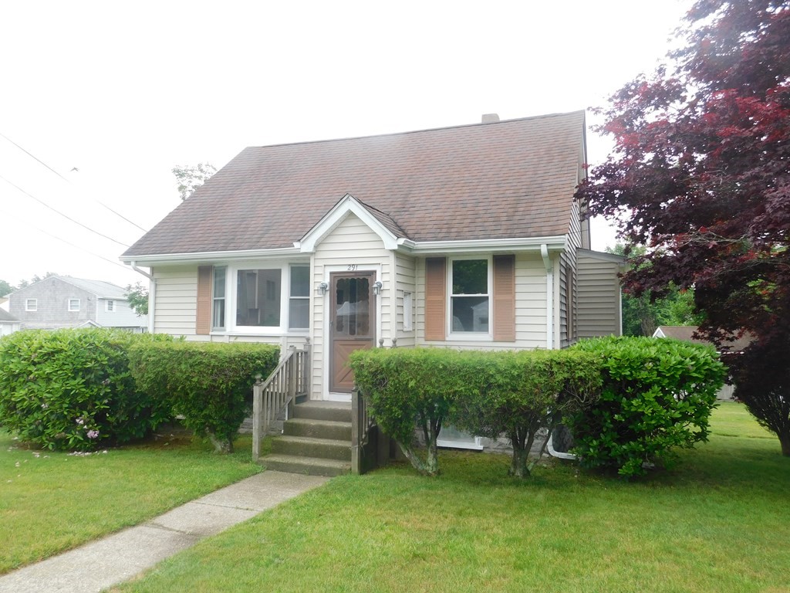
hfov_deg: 69.4
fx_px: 571
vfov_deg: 54.9
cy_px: 296
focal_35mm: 25
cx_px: 395
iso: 125
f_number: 3.1
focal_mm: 4.5
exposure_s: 1/250
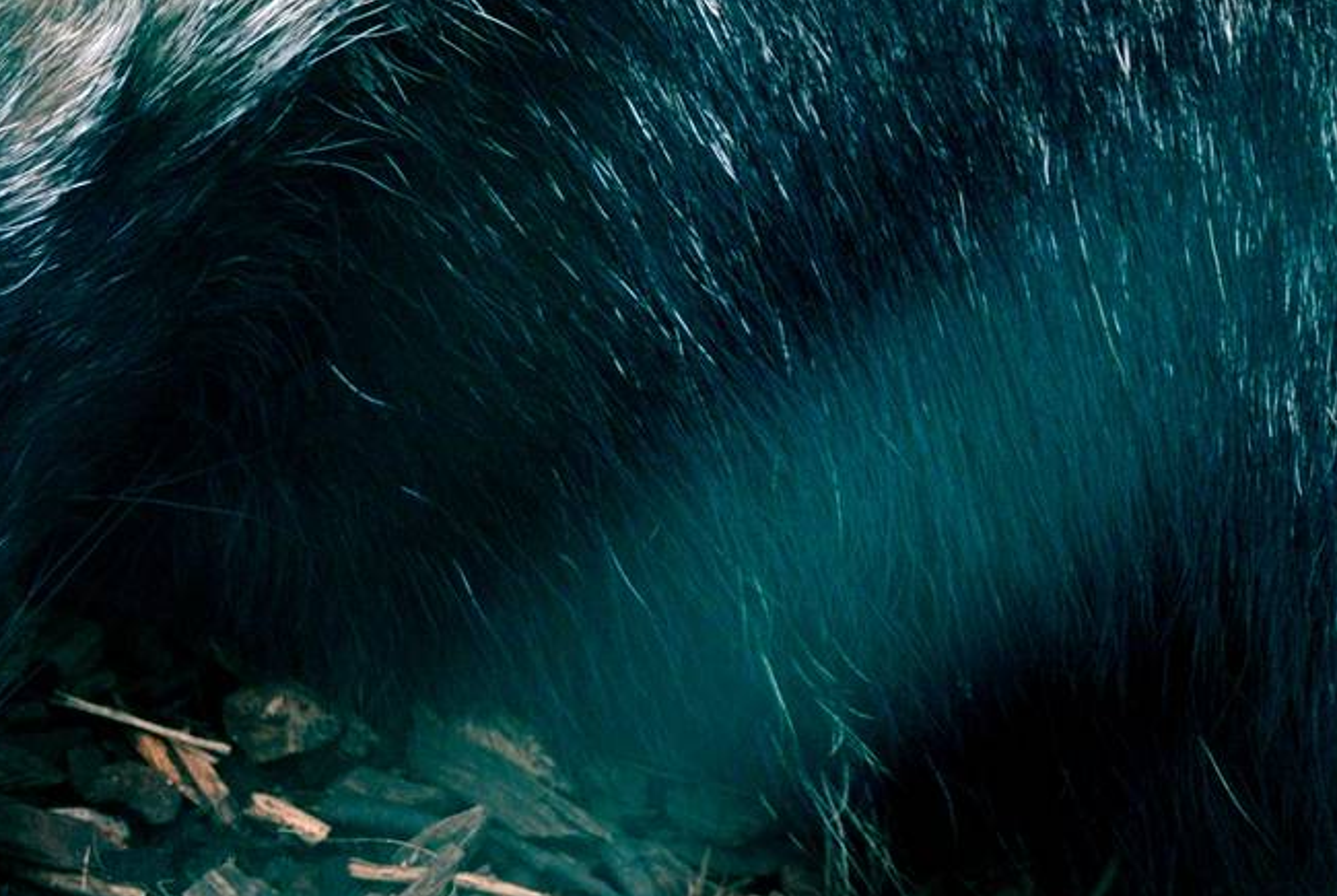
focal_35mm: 351
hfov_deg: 5.8
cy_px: 139
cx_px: -157
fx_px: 13065
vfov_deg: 3.9
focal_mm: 95
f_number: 5
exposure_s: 1/160
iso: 400
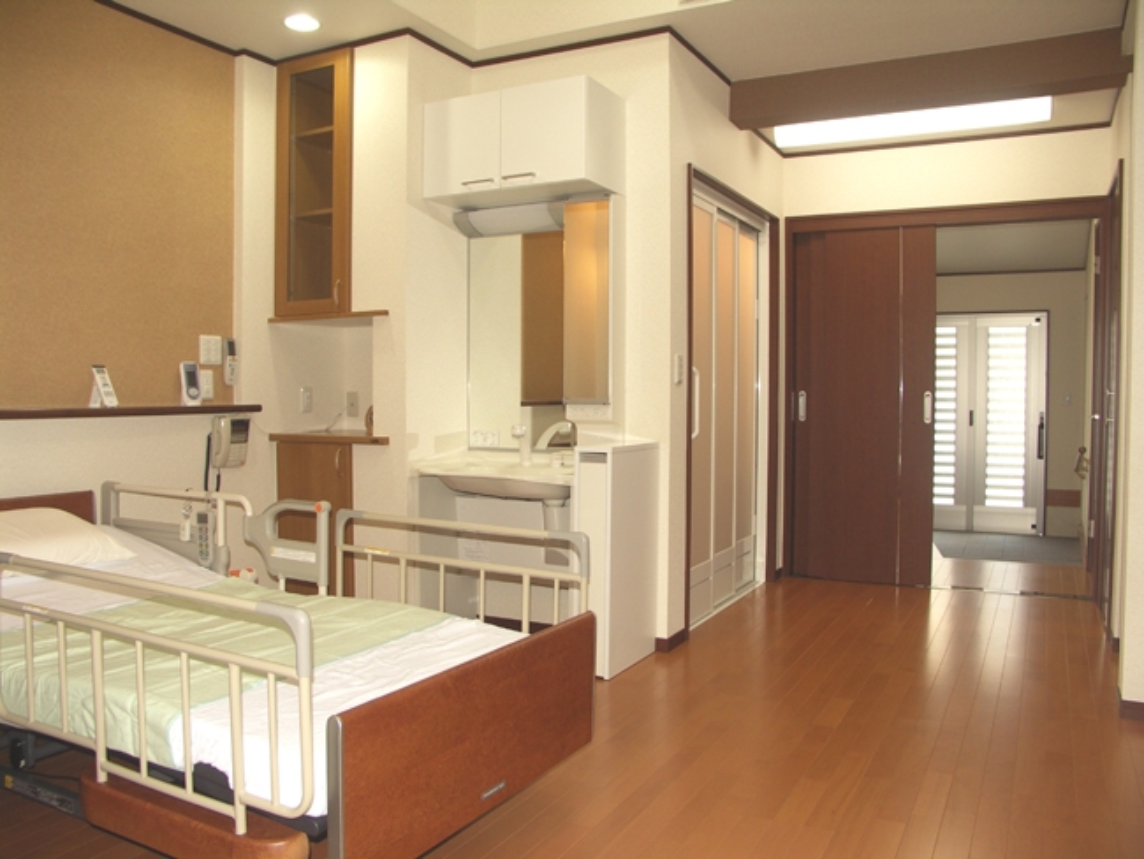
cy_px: 430
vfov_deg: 49.8
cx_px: 572
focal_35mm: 28
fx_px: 926
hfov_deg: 63.4
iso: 100
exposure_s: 1/50
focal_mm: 7.2
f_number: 2.8
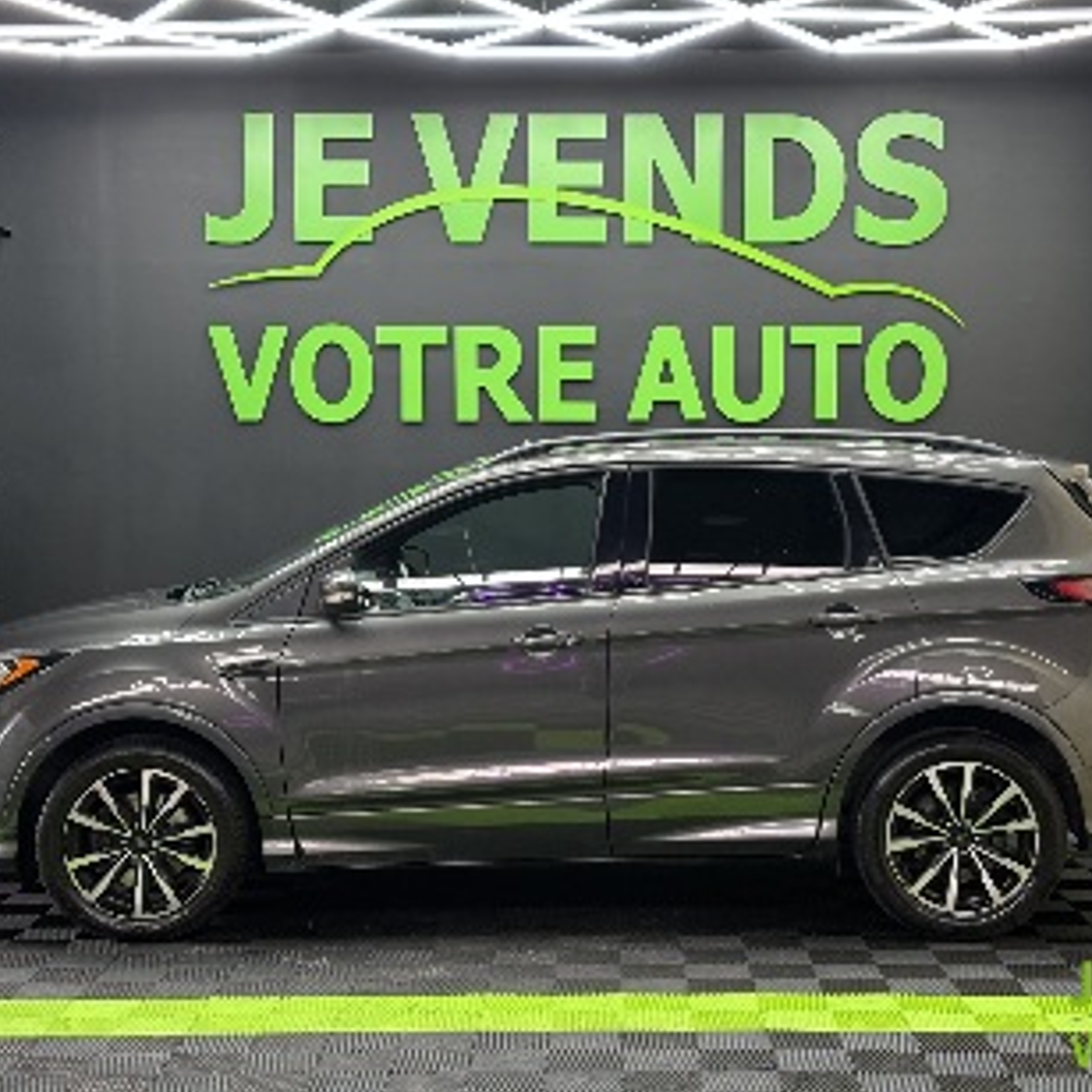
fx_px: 2213
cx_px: 606
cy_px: 542
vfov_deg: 27.7
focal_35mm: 62
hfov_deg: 27.7
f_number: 1.6
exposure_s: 1/50
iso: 80
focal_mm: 5.96
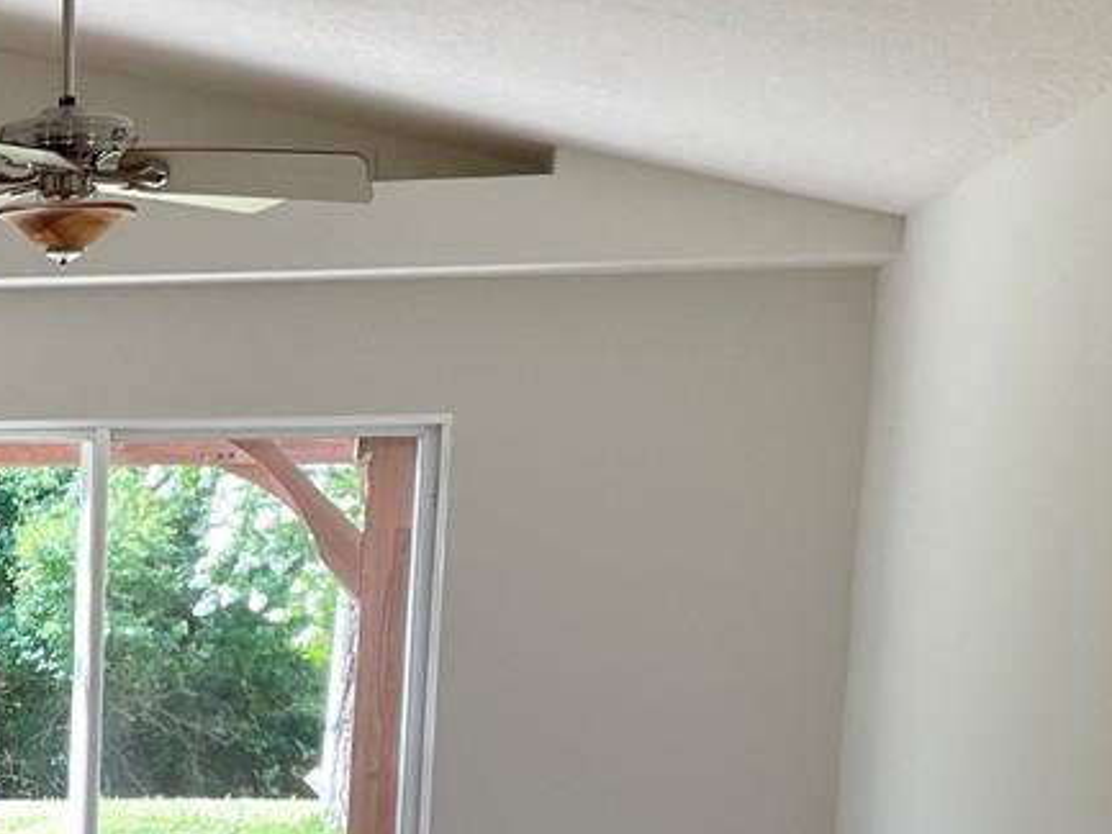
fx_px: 3085
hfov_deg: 18.4
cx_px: -488
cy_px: 1083
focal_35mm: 96
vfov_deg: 14.7
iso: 40
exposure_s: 1/121
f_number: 1.6
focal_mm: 4.2
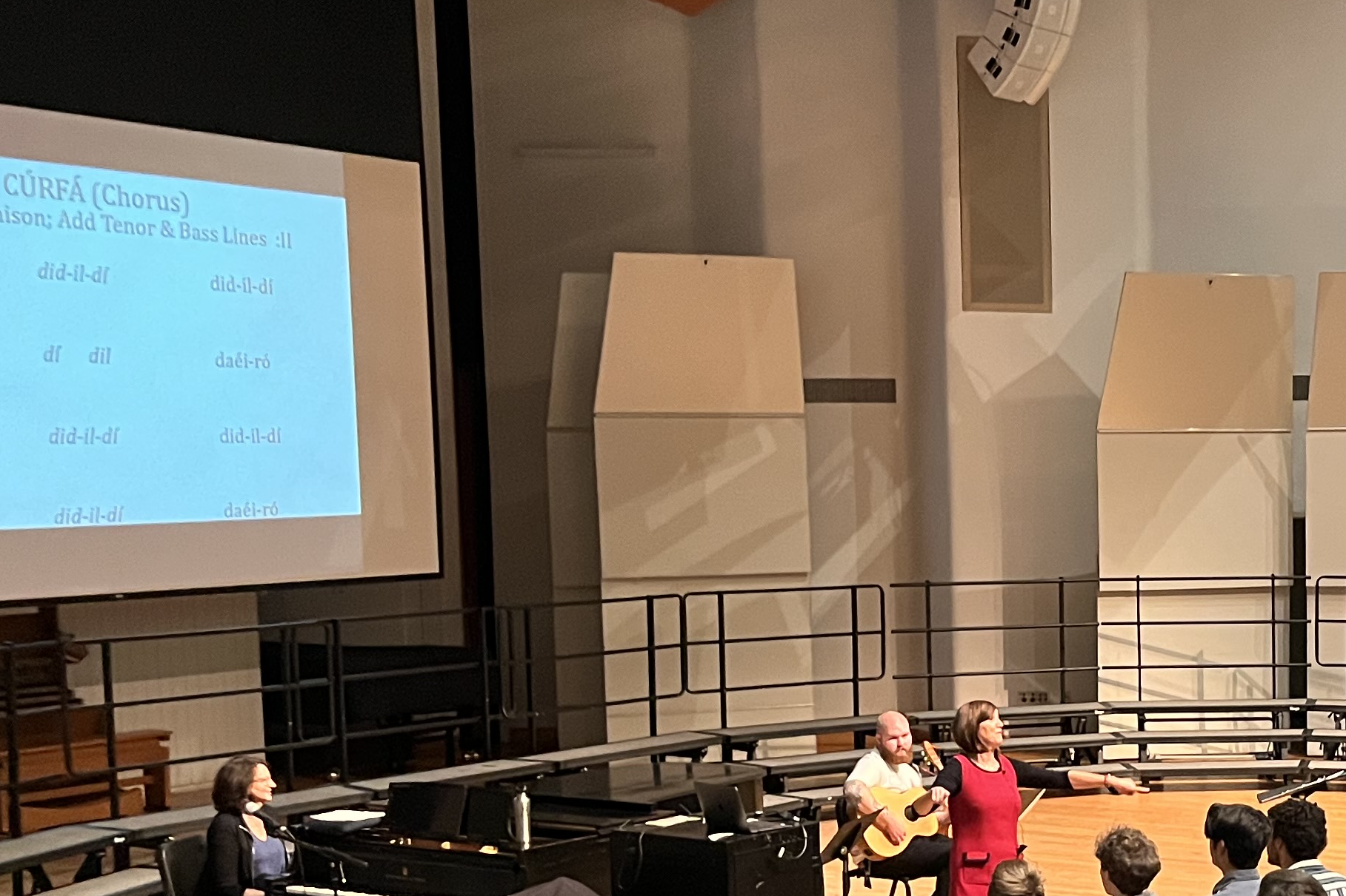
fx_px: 2243
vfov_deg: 22.3
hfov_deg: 31.6
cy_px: 719
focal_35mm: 60
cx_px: 1242
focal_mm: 5.1
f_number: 1.6
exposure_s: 1/40
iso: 500
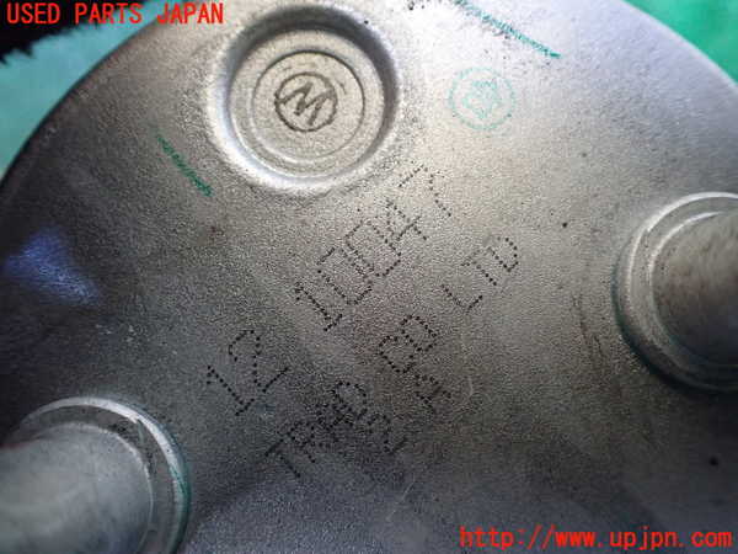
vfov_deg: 46.8
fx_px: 640
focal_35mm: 30
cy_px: 277
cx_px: 369
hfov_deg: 60.0
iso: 800
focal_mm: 5.4
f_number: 2.3
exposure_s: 1/100
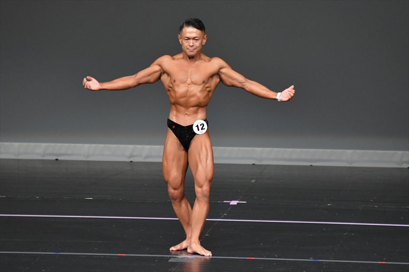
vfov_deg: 3.7
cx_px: 204
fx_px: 4258
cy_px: 136
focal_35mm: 375
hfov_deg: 5.5
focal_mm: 250
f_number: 5.6
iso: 4000
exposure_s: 1/400
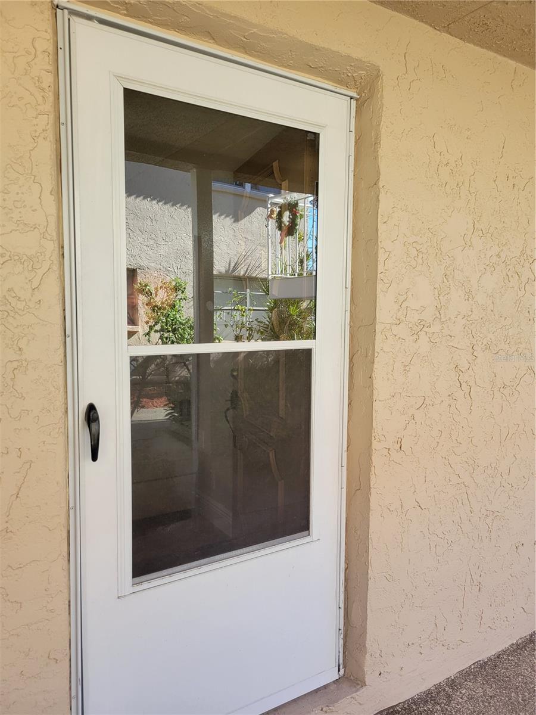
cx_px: 268
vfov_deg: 67.3
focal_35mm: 26
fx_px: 537
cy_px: 358
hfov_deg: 53.1
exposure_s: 1/127
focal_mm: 5.4
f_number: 1.8
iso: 40
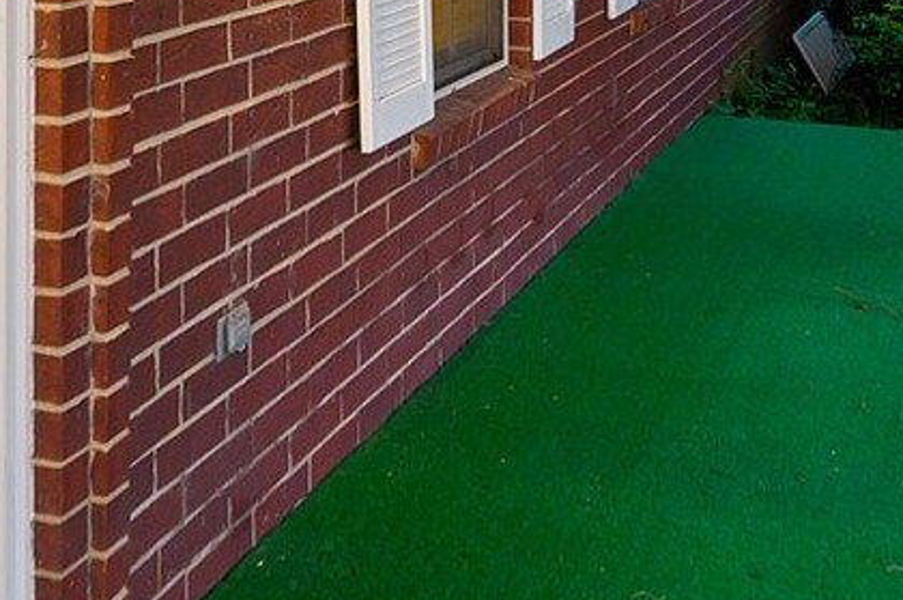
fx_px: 1704
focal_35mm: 68
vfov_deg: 18.5
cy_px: -192
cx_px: 368
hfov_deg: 29.6
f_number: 10
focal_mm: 14
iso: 320
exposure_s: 1/2
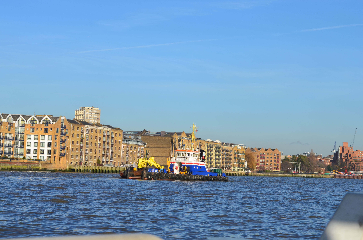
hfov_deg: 24.7
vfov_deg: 16.5
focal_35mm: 82
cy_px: 120
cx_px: 182
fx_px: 830
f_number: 11
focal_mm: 55
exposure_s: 1/160
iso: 100
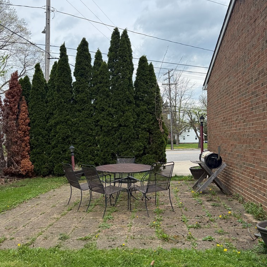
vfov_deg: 55.6
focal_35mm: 29
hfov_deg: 55.6
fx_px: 253
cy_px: 143
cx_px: 135
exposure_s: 1/3279
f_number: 1.78
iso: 80
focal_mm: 6.76
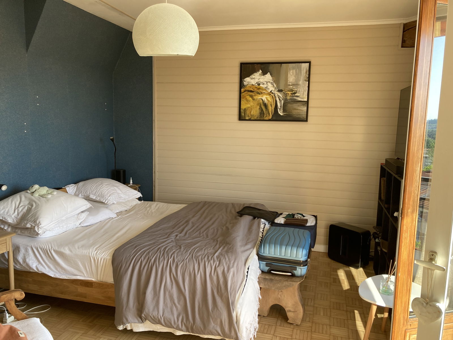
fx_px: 366
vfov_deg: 49.7
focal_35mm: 28
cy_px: 170
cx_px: 226
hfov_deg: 63.4
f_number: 1.8
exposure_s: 1/121
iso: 64
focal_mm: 3.99
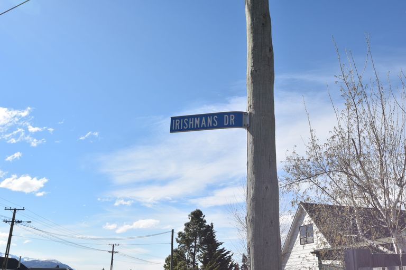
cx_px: 203
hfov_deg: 53.1
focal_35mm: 36
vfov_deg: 36.9
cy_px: 135
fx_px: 406
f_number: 11
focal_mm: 24
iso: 200
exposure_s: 1/500
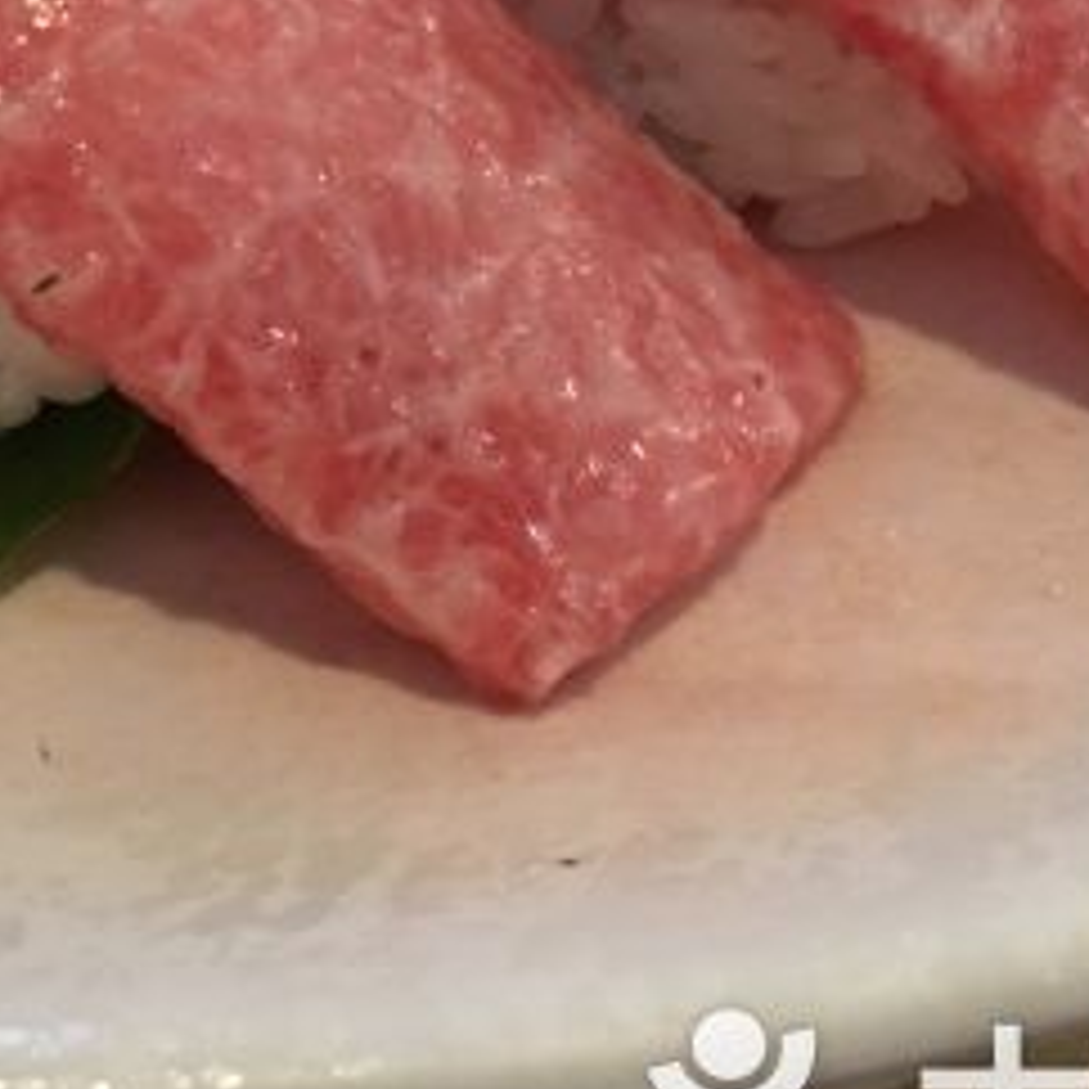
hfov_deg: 23.0
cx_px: 202
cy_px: 169
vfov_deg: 22.9
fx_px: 2634
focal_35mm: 74
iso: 200
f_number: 2.2
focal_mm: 4.15
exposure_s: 1/20
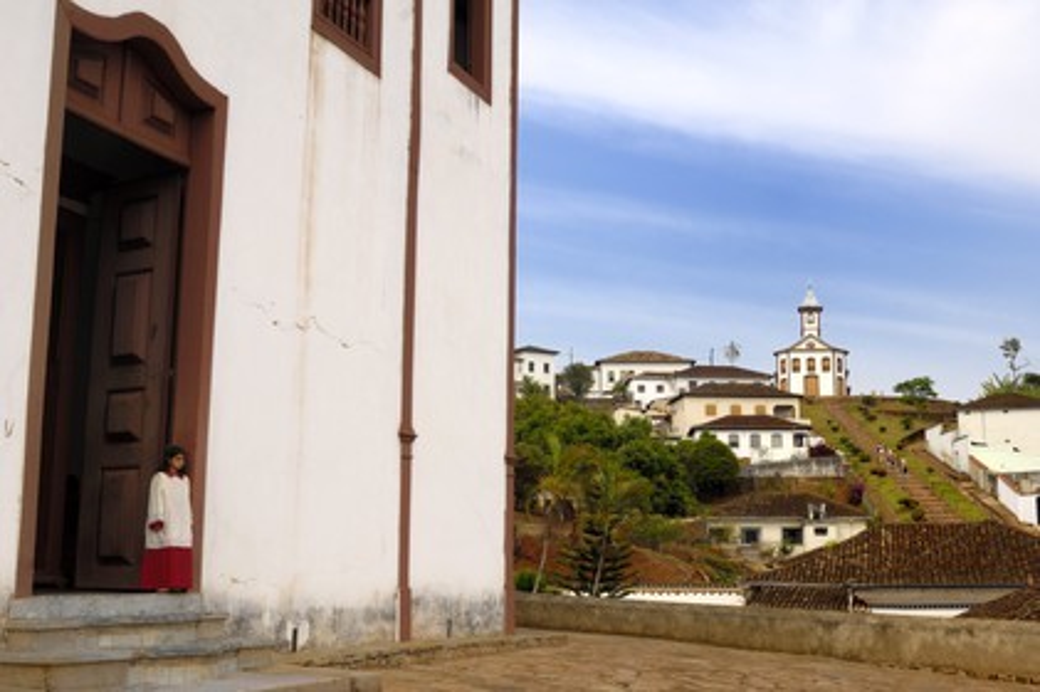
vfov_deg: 31.8
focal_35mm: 42
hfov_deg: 46.4
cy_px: 346
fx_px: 1212
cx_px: 520
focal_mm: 28
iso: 100
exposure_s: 1/200
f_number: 8
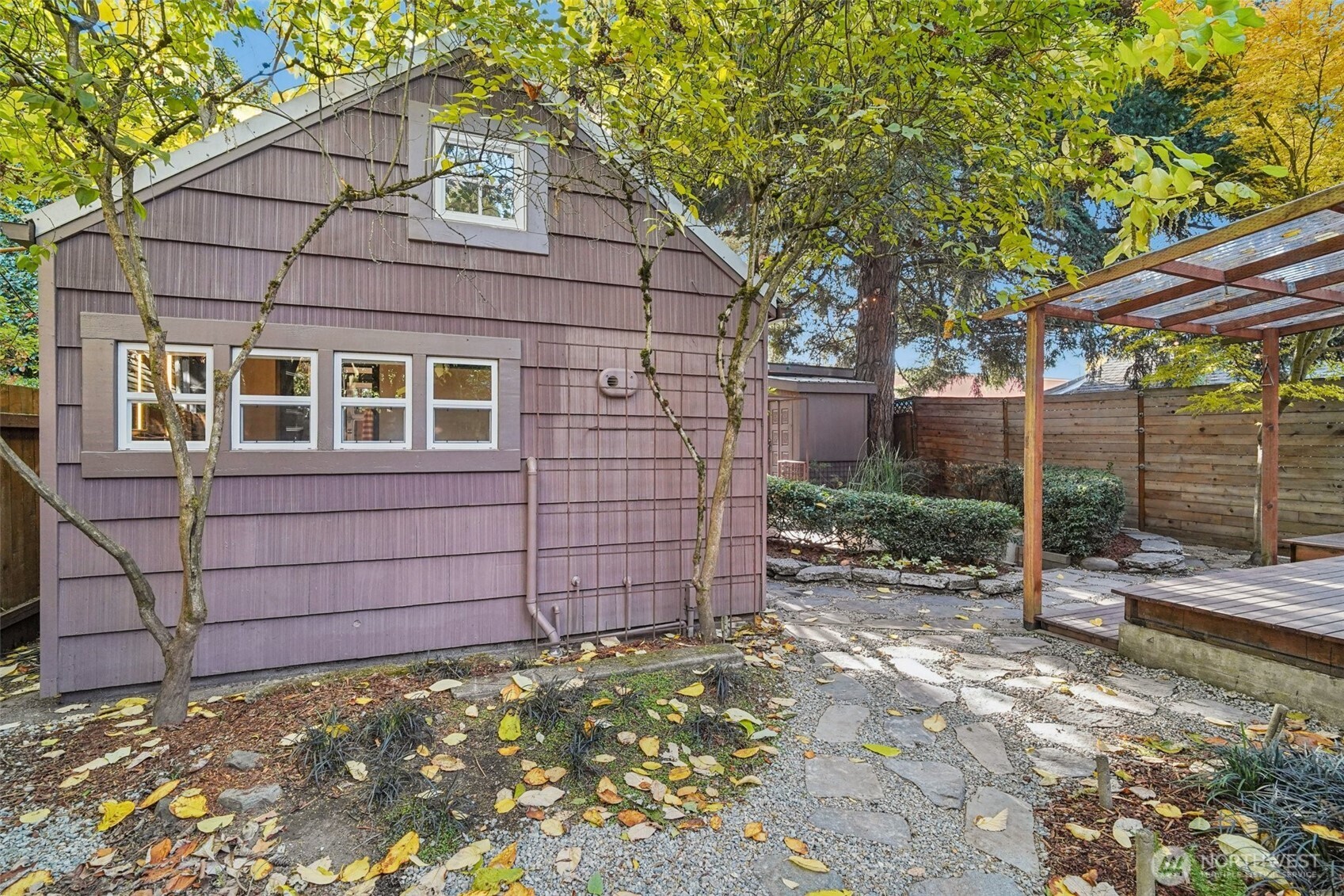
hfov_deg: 96.7
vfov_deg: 73.7
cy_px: 448
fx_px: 597
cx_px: 672
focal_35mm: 16
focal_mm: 16
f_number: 8
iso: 1600
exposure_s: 1/40
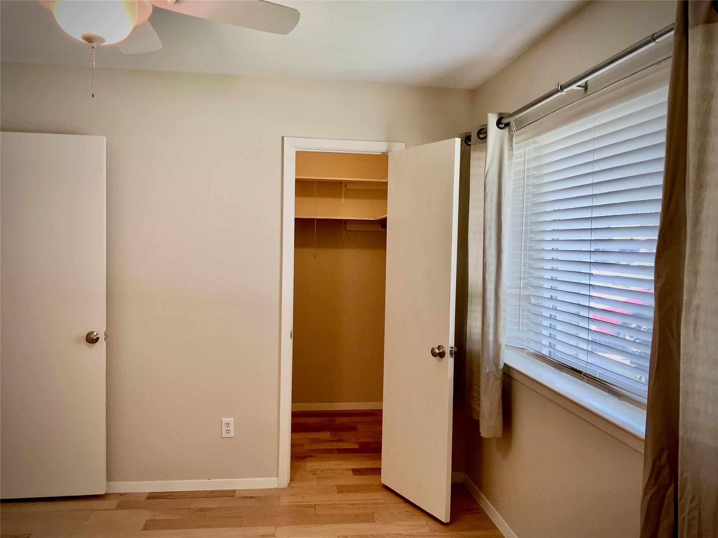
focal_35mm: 29
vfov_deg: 48.2
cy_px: 269
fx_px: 602
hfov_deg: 61.7
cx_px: 359
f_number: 1.8
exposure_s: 1/60
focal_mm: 3
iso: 64
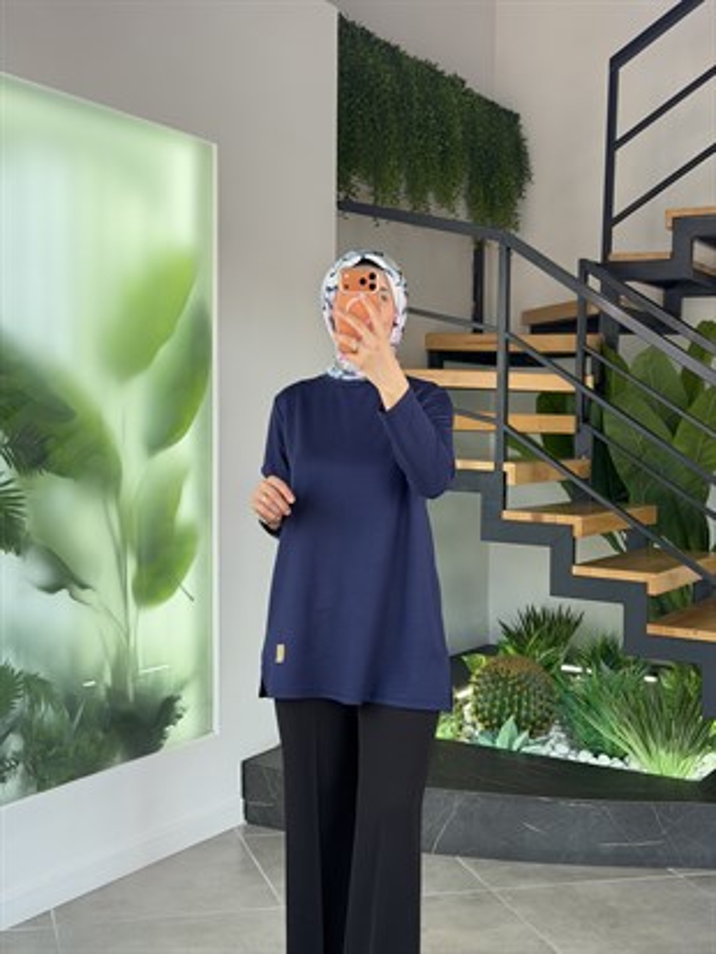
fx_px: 1323
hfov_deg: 30.3
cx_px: 358
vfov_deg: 39.6
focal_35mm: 48
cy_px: 477
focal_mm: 6.76
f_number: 1.78
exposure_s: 1/184
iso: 64
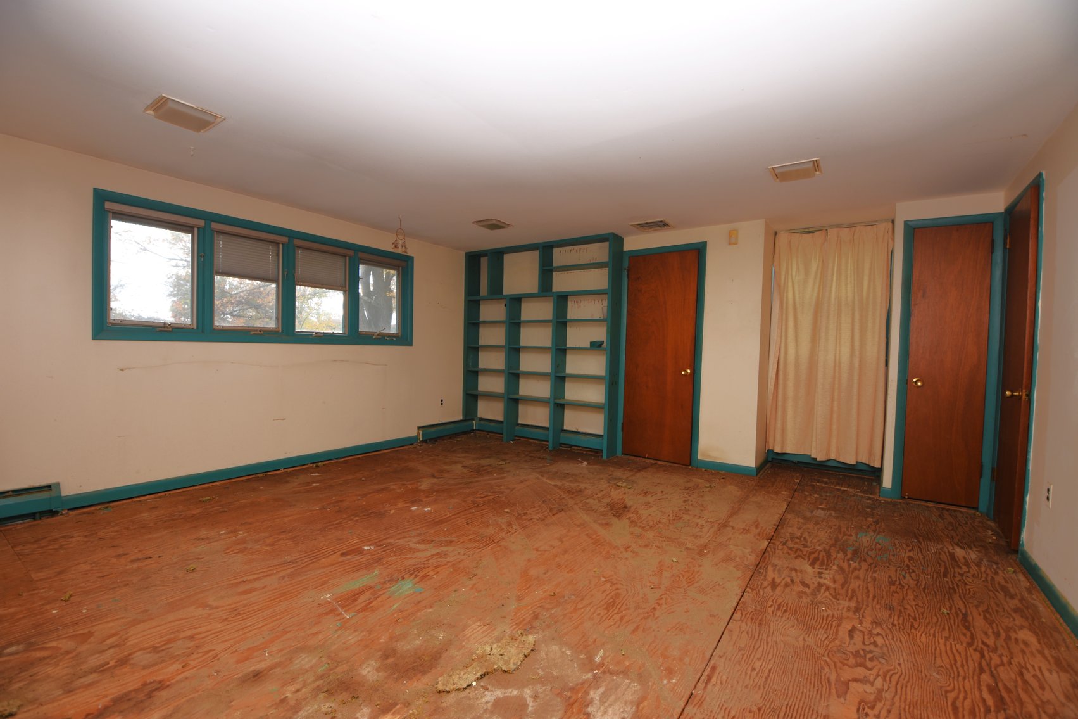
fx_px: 449
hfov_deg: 100.4
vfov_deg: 77.3
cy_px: 360
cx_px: 539
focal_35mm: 15
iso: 100
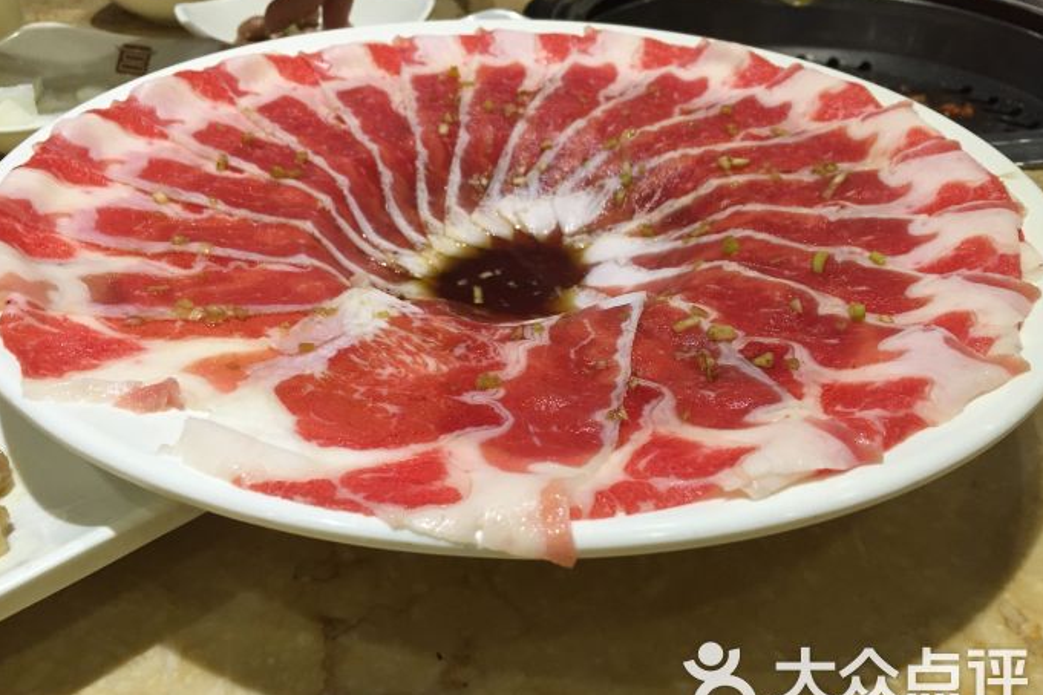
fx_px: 898
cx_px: 531
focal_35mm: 31
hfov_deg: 60.3
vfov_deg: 42.3
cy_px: 356
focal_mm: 4.15
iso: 80
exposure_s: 1/33
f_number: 2.2
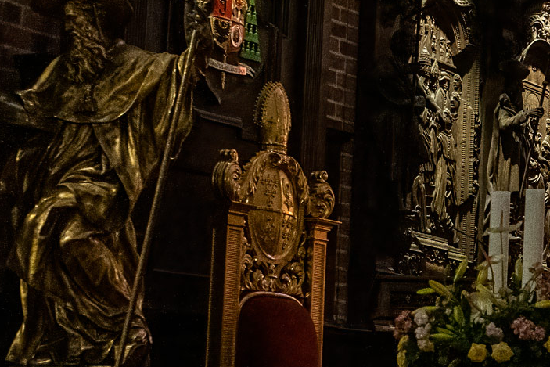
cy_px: 116
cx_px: 749
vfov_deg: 10.6
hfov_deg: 15.0
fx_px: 1971
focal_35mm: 129
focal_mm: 28
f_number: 2.8
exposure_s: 1/100
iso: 4000
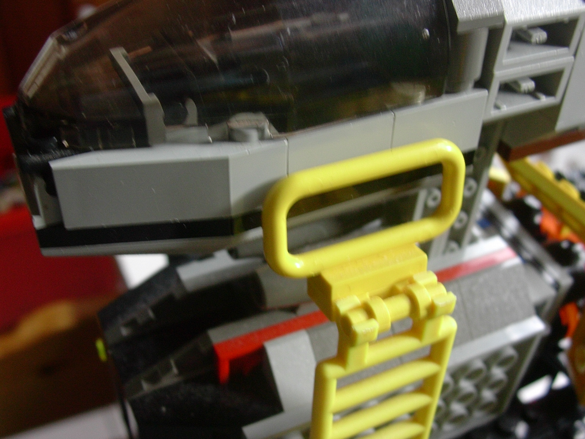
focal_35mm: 45
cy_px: 220
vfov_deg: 32.2
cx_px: 292
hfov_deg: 42.1
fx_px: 760
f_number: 2.9
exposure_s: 1/19
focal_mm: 6.7
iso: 70
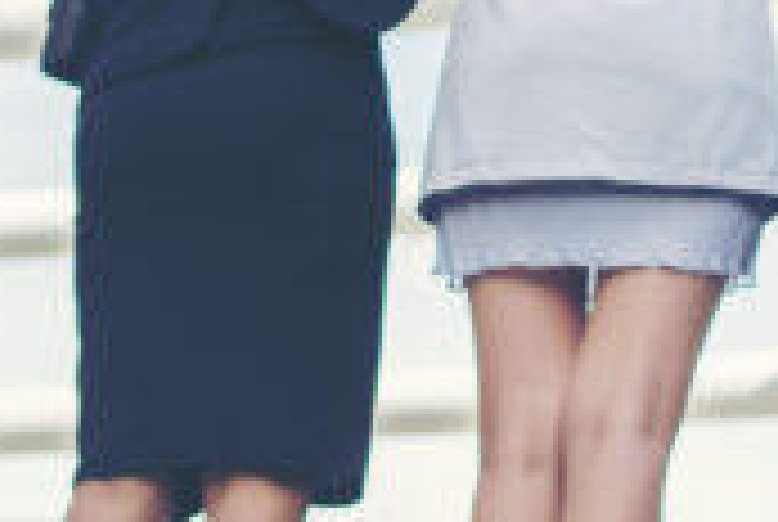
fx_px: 4806
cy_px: -587
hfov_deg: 9.0
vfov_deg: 6.0
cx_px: 1264
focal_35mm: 222
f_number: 3.2
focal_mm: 50
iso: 100
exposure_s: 1/320
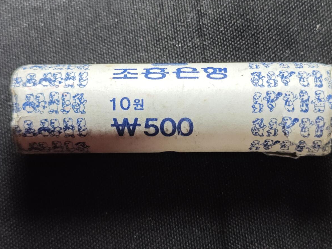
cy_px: 103
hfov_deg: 33.2
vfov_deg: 25.2
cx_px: 181
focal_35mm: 58
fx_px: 556
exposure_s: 1/250
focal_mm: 5.84
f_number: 1.6
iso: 500
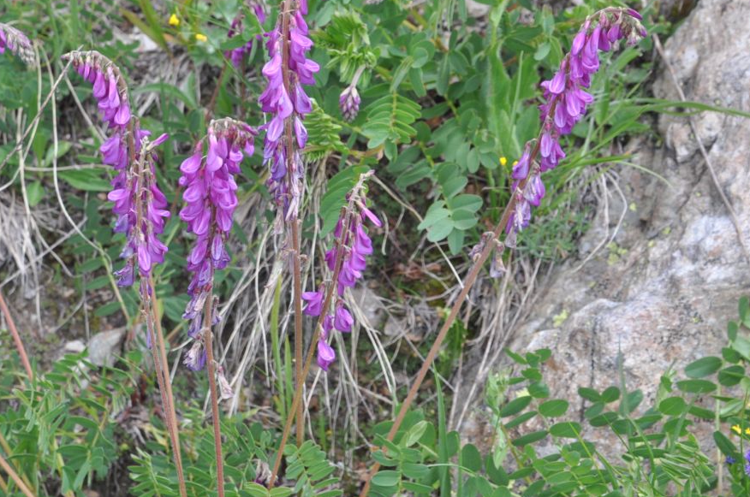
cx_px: 210
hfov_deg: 20.7
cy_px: 219
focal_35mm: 98
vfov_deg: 13.9
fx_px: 2038
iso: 400
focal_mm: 44
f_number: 6.3
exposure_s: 1/160
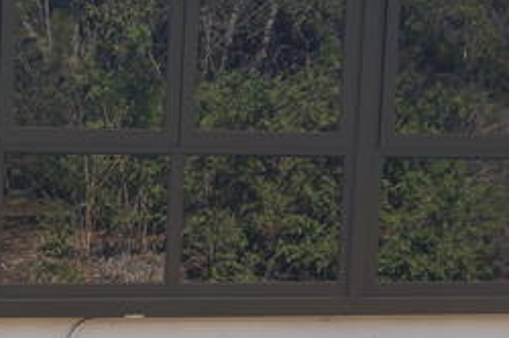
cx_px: -265
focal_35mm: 167
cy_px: 706
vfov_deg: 7.8
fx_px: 2353
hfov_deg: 11.8
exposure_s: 1/80
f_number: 5.6
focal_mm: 21
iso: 100
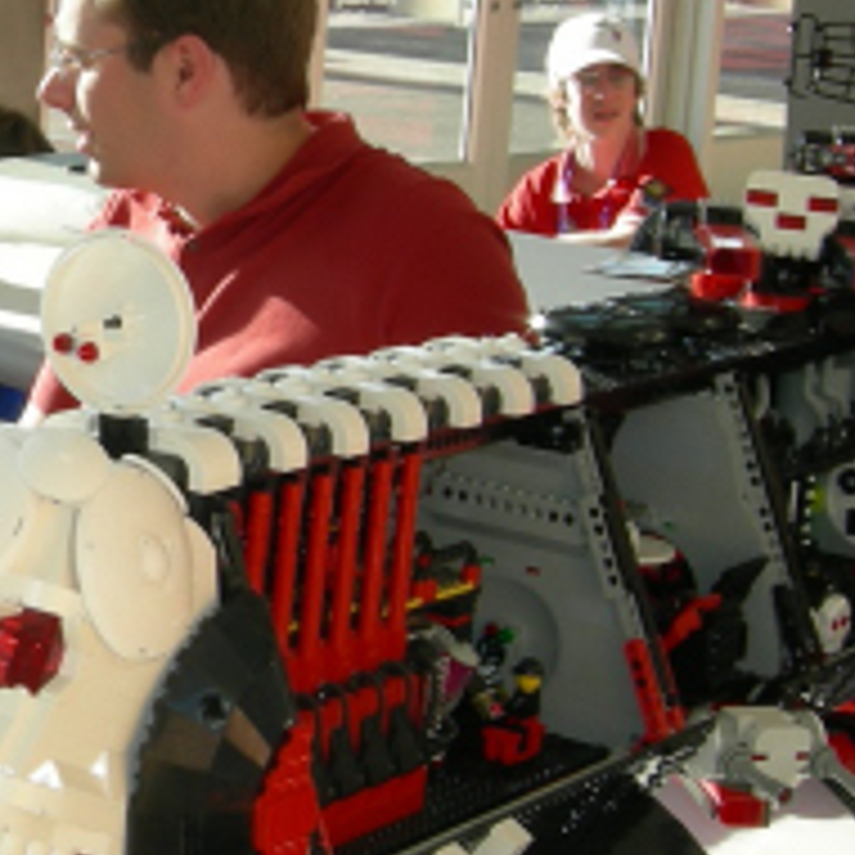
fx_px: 2990
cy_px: 284
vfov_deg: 16.2
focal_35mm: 107
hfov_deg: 15.5
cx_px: -230
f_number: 4.3
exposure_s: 1/97.8
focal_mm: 7.5
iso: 64
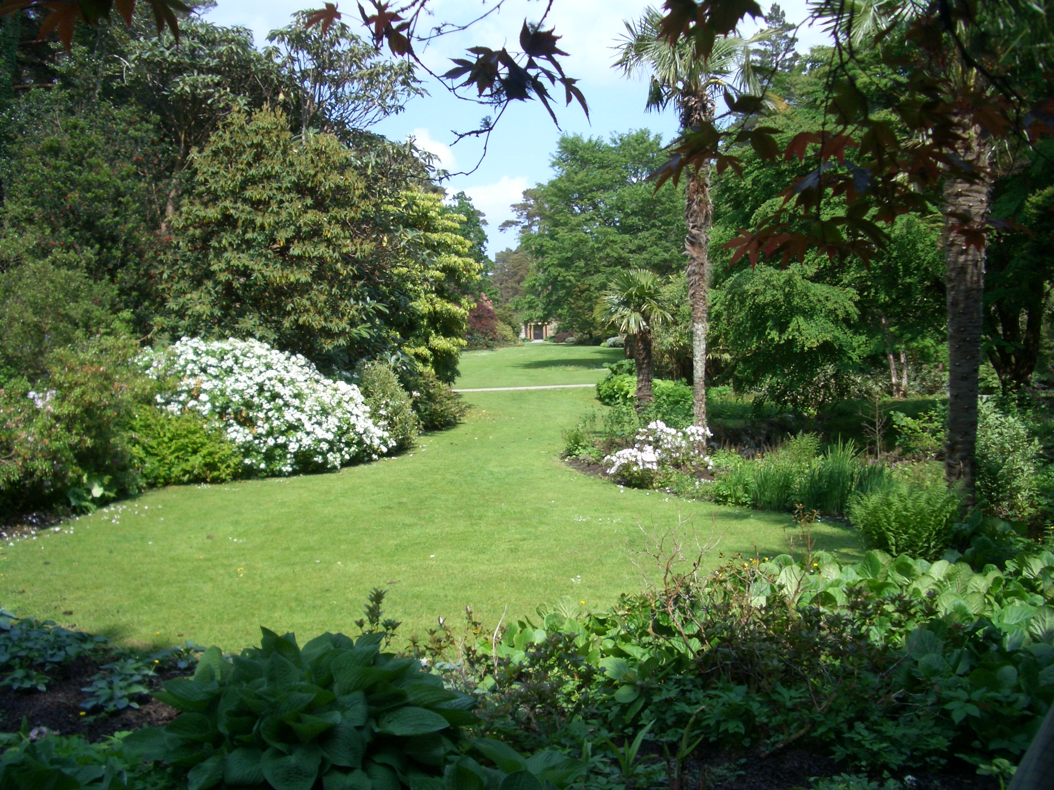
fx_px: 1066
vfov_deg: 40.7
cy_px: 395
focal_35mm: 35
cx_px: 527
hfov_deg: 52.6
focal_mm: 5.8
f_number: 2.6
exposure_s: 1/800
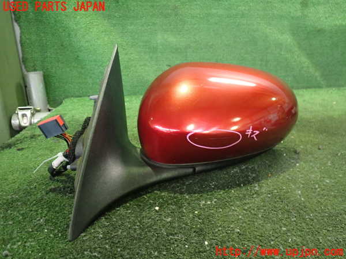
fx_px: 300
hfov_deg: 60.0
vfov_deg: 46.8
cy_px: 130
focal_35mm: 30
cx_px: 173
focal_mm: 5.4
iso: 800
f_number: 2.3
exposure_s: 1/25
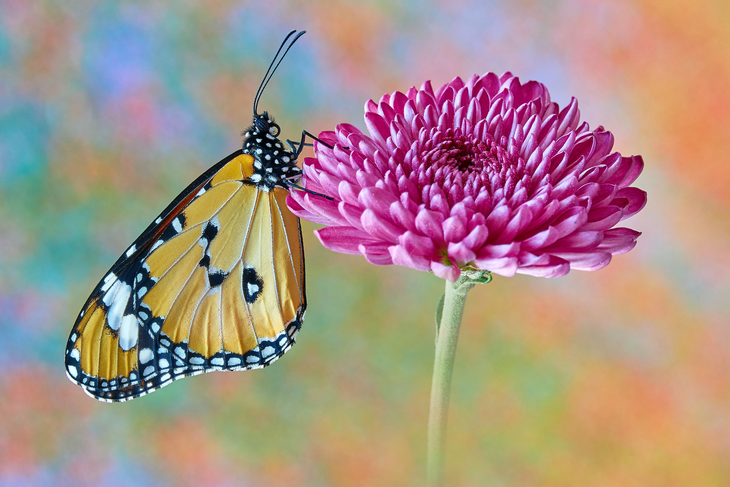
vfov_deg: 2.3
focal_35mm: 600
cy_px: 244
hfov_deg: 3.4
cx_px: 365
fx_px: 12166
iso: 100
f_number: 8
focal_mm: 220
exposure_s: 1/4
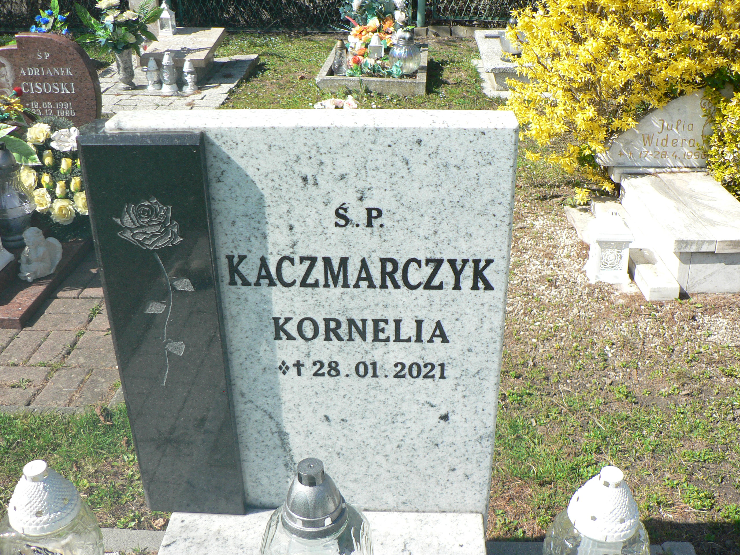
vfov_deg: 39.7
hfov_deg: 51.4
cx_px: 370
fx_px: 770
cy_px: 278
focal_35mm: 36
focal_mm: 6
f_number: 2.8
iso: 100
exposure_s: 1/1000
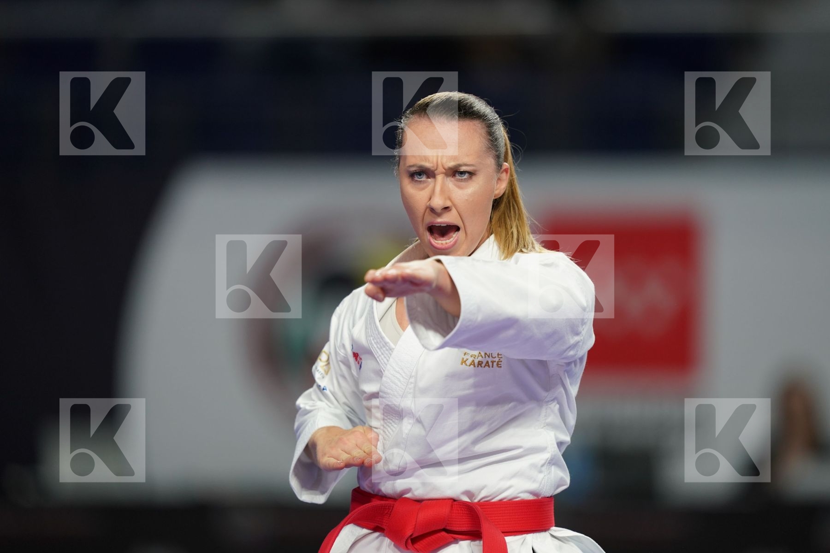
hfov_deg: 5.2
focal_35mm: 400
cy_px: 276
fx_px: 9222
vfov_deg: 3.4
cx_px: 415
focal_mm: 400
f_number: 2.8
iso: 1000
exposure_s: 1/500
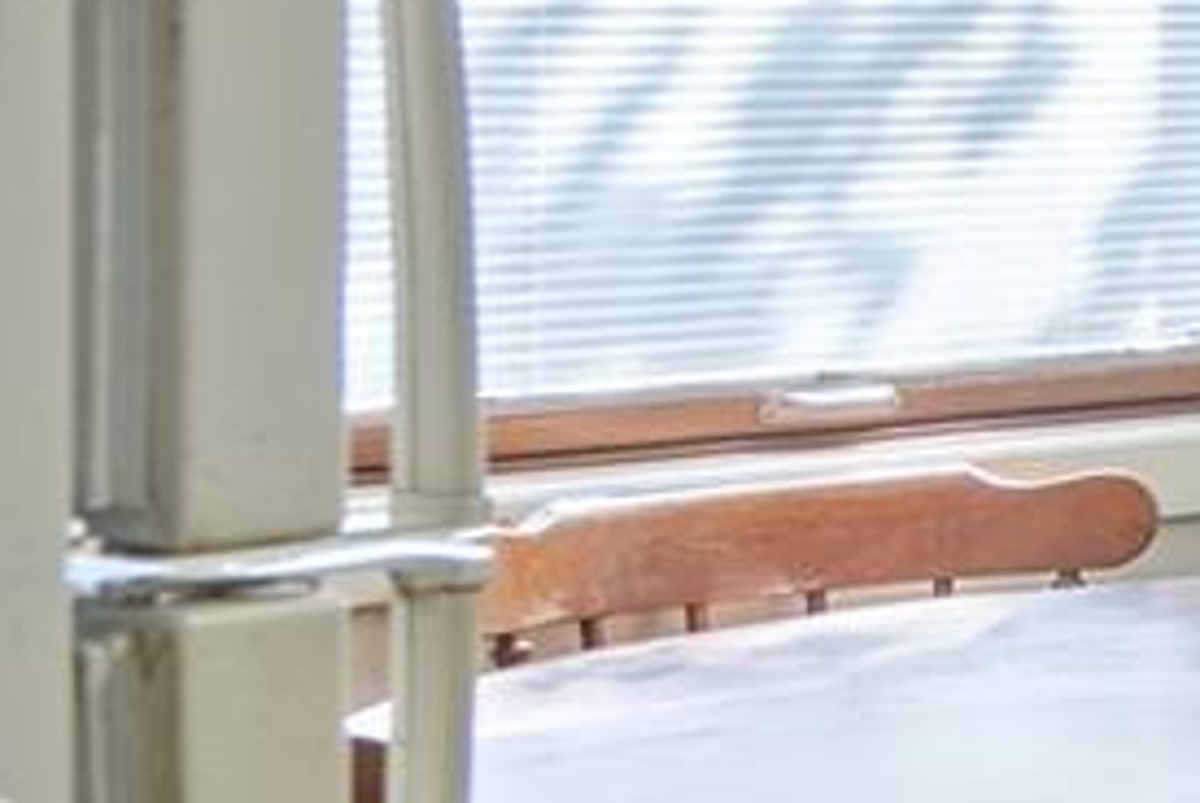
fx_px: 3971
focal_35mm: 119
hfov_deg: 11.0
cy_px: -55
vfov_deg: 11.4
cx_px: 3617
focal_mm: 16
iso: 640
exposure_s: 1/10
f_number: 5
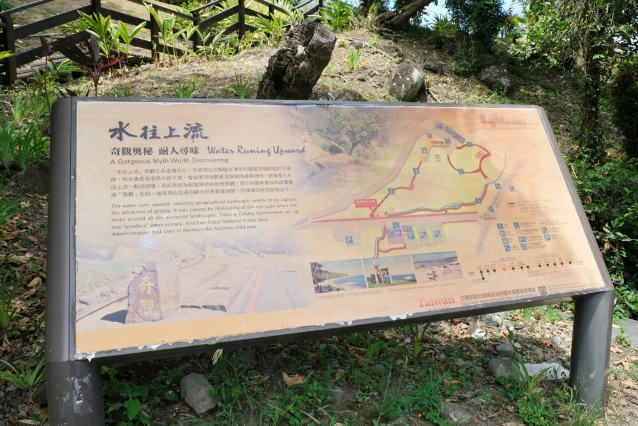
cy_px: 213
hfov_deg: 65.5
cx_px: 319
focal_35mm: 28
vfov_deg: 46.4
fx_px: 496
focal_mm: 18.7
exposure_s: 1/60
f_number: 11
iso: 160
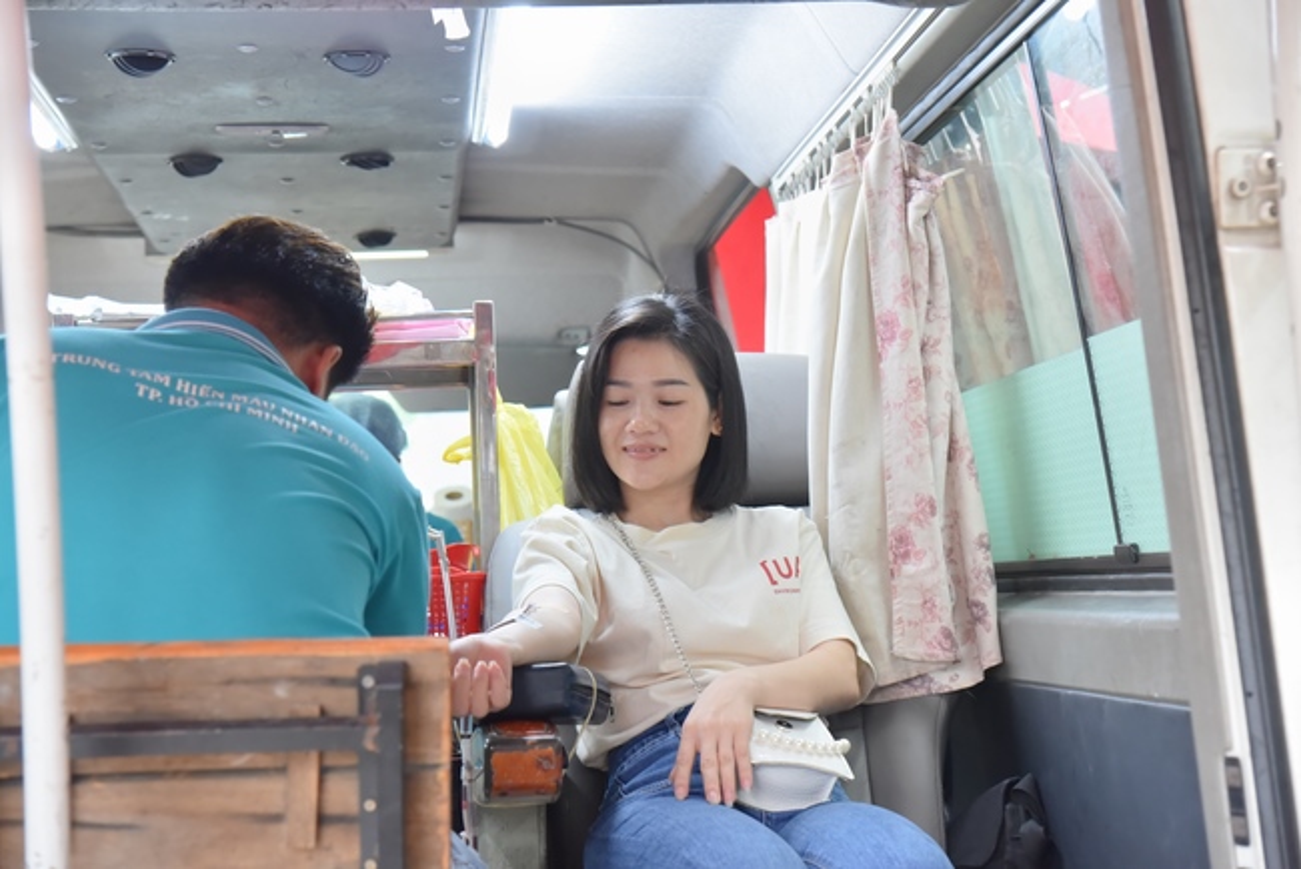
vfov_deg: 19.5
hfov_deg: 28.8
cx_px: 650
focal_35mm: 70
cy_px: 434
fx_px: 2531
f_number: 5.6
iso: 2500
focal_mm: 70
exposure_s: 1/80
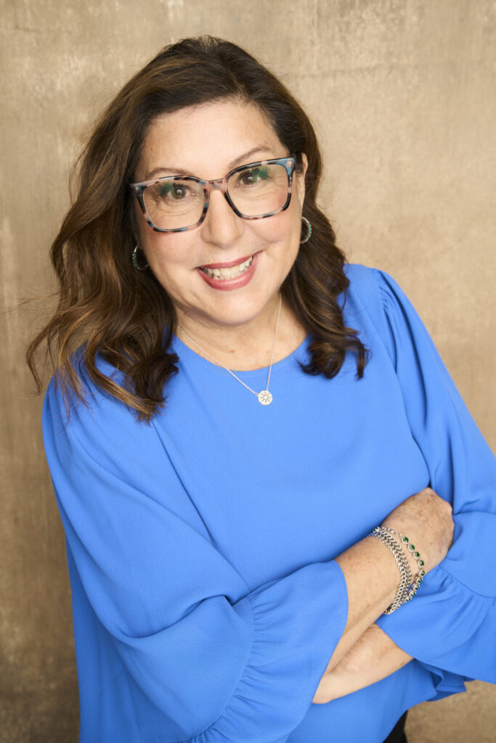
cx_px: 248
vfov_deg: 39.6
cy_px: 372
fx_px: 1033
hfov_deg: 27.0
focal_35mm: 50
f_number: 7.1
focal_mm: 50
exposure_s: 1/250
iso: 160
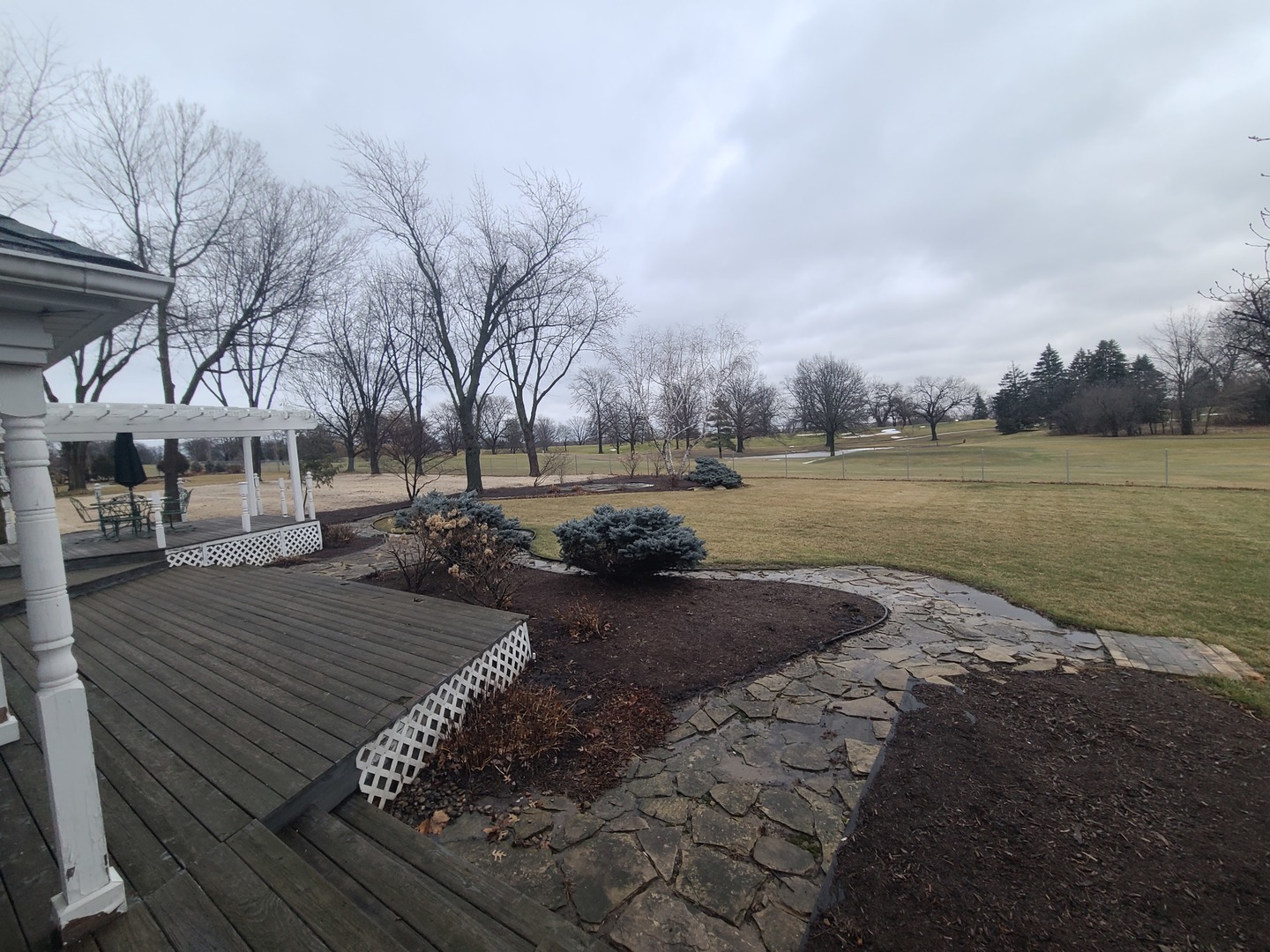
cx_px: 635
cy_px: 476
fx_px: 477
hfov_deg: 106.2
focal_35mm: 13
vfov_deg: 89.9
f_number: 2.2
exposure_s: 1/50
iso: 125
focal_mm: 2.2
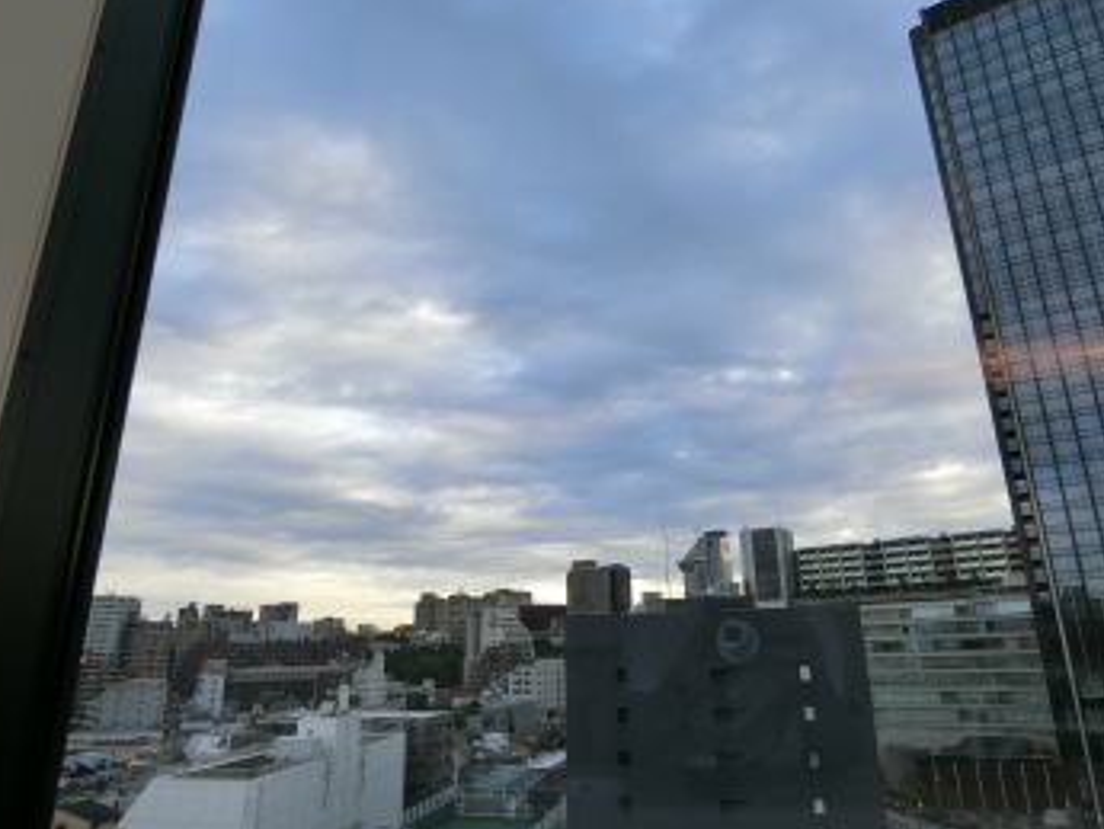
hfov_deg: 76.3
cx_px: 592
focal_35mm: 22
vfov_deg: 61.1
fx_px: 702
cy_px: 416
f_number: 6.9
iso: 160
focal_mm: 4.06
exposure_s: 1/100
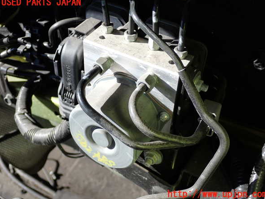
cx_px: 134
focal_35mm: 48
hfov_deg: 39.7
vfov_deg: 30.3
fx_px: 367
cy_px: 98
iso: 100
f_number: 3.1
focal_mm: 8.4
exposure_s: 1/400
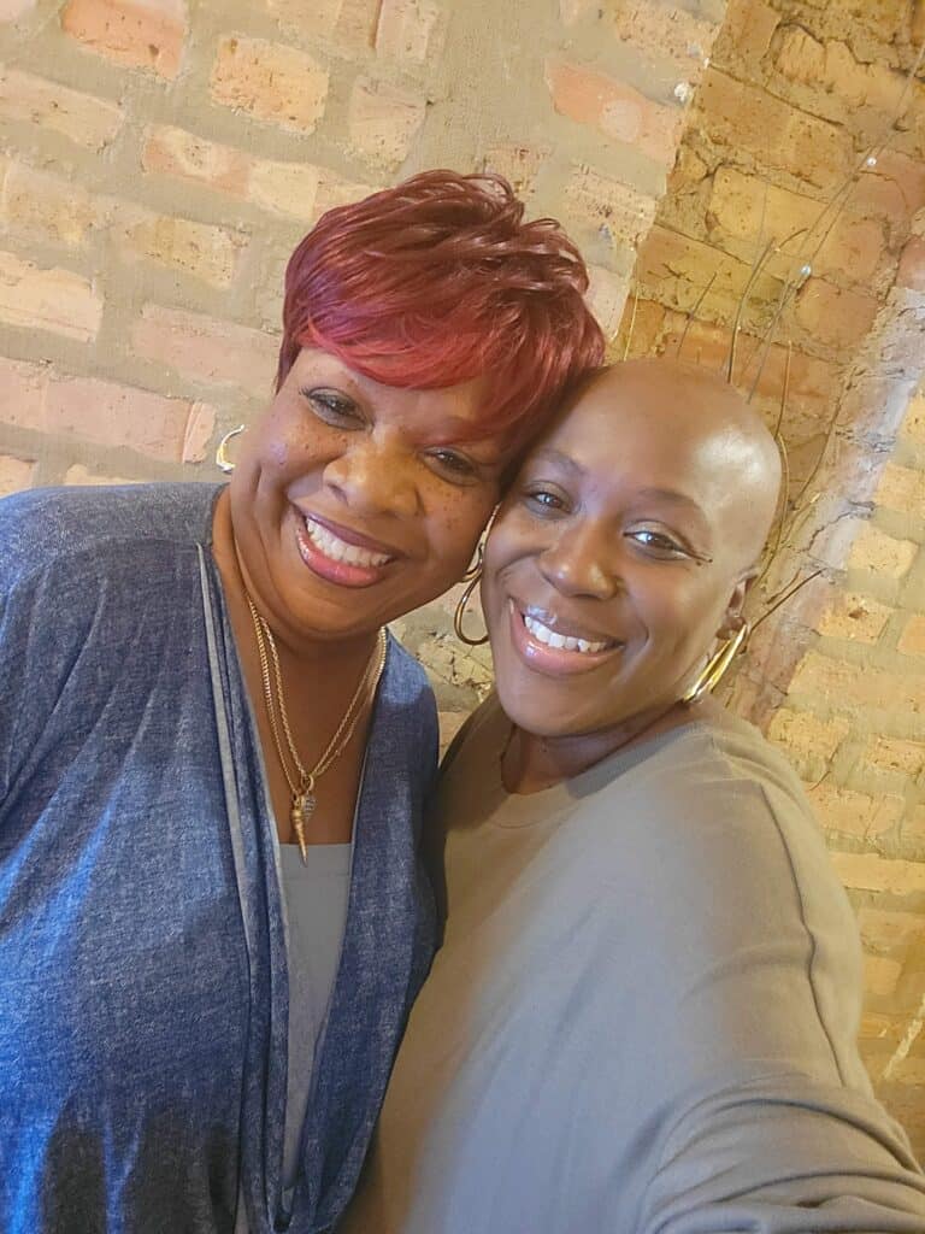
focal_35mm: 25
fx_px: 891
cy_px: 617
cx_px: 462
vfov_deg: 69.4
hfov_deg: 54.9
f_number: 2.2
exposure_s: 1/17
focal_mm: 3.3
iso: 1000
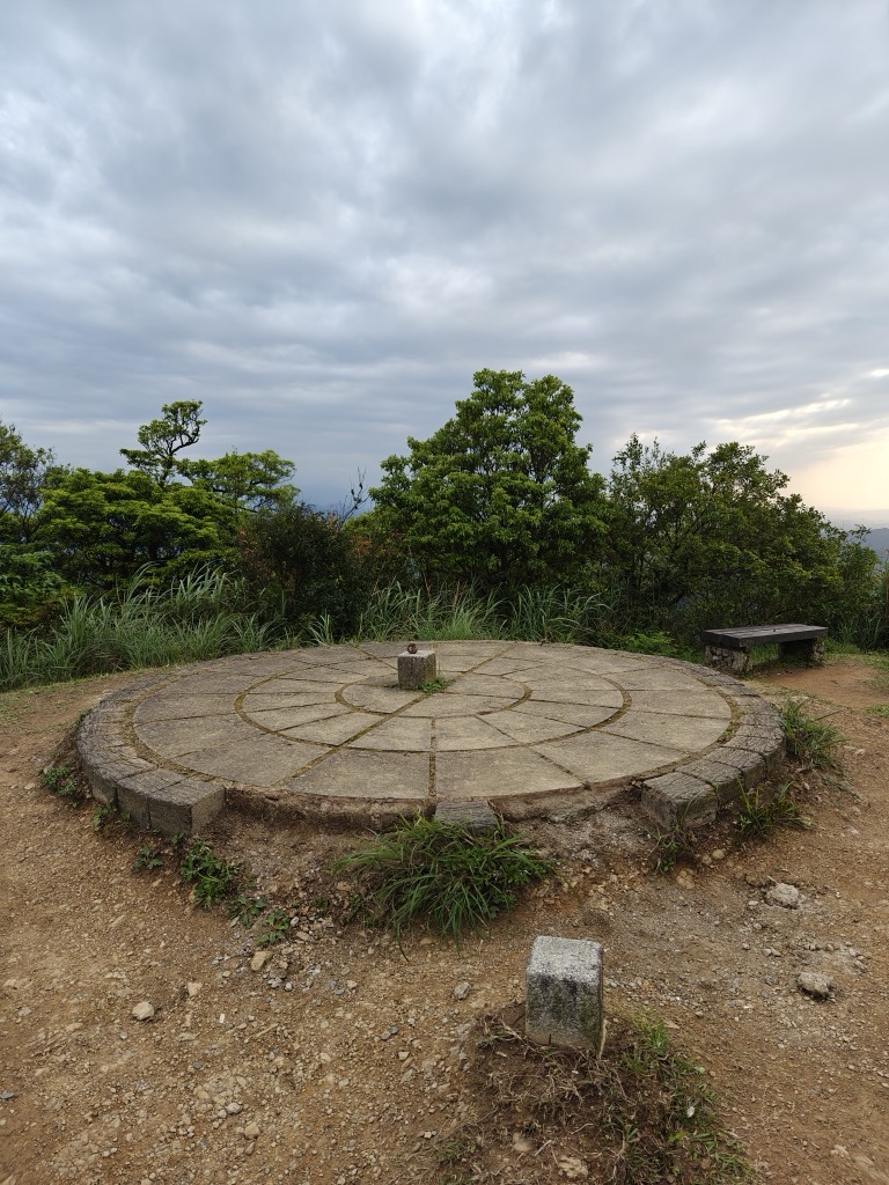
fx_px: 788
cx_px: 444
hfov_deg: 58.9
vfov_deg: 73.9
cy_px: 592
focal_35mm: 23
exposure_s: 1/518
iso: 50
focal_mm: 6.06
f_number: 1.69
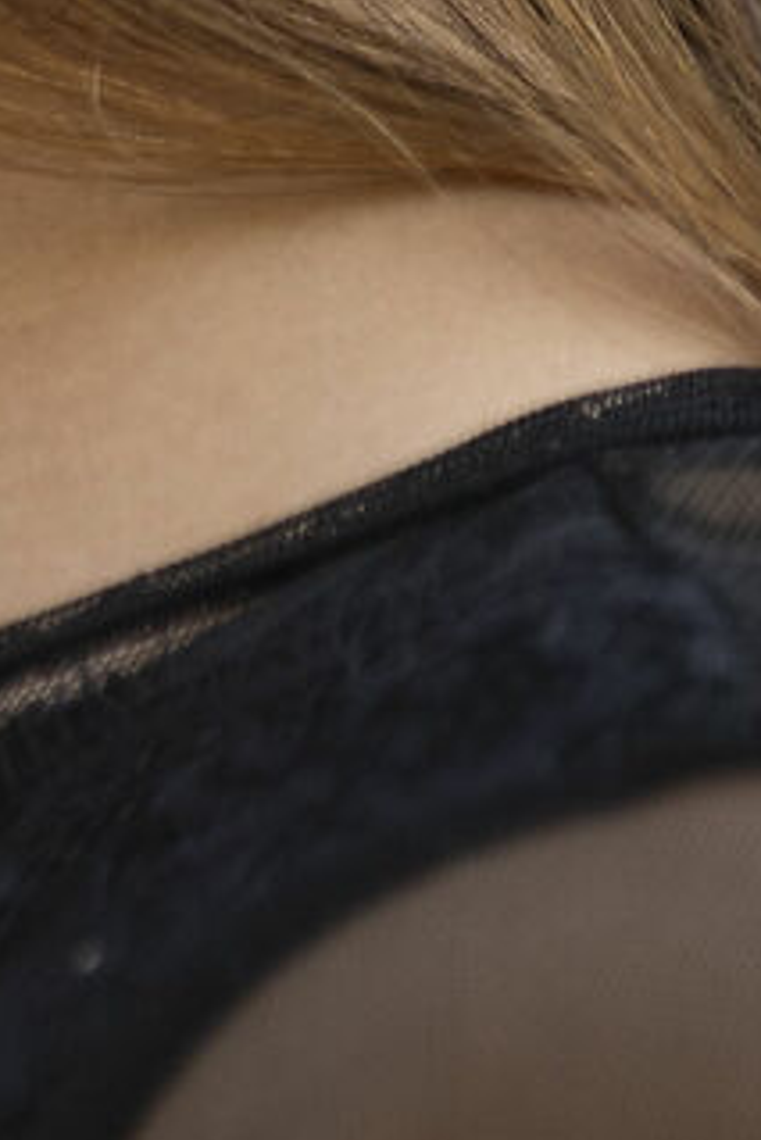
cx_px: -1379
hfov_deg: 1.5
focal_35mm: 941
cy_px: -575
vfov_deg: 2.2
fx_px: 29803
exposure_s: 1/500
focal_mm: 125
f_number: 4
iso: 125
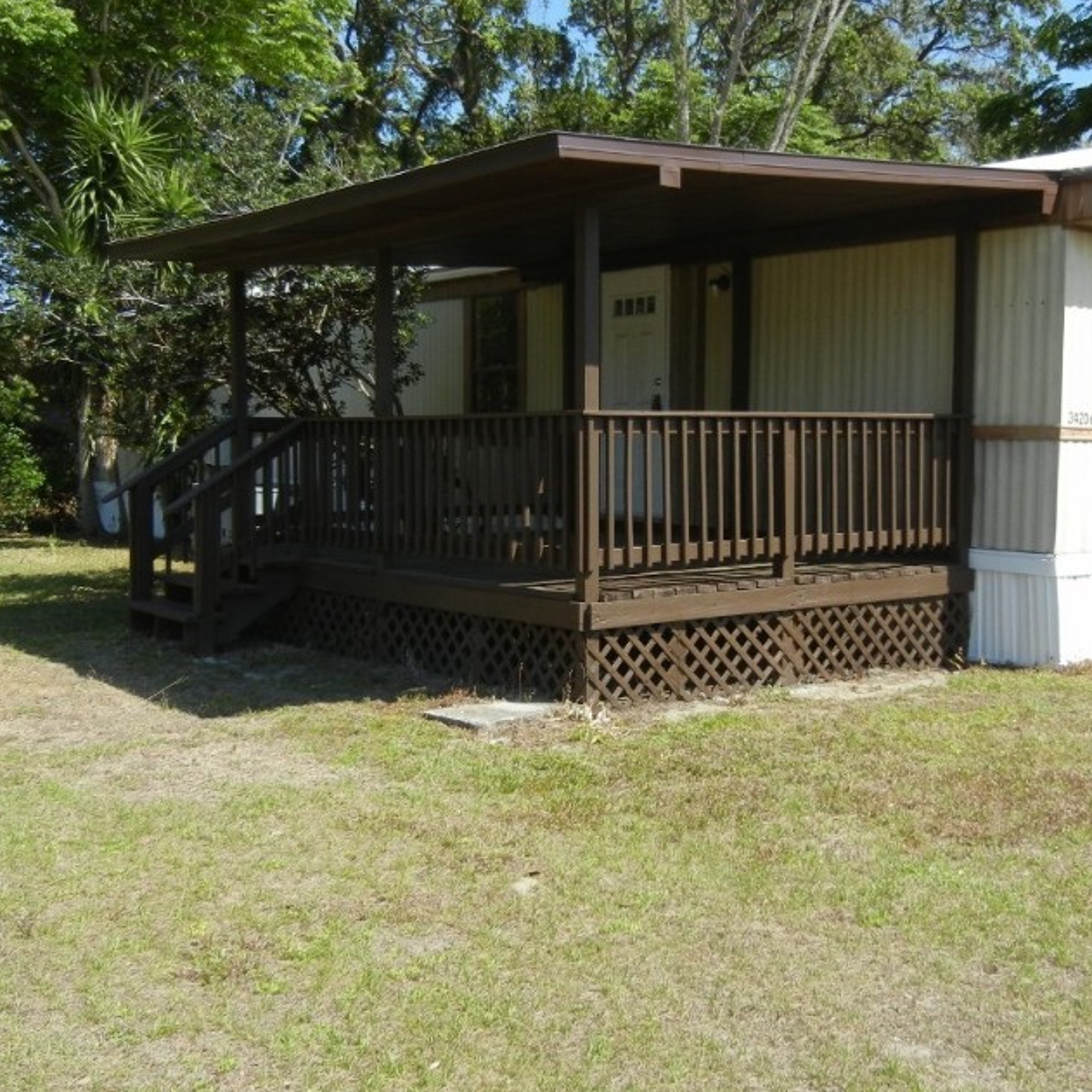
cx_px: 647
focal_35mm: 43
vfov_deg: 39.2
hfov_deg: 39.0
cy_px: 540
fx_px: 1535
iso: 160
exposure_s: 1/970
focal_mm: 5.4
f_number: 3.5
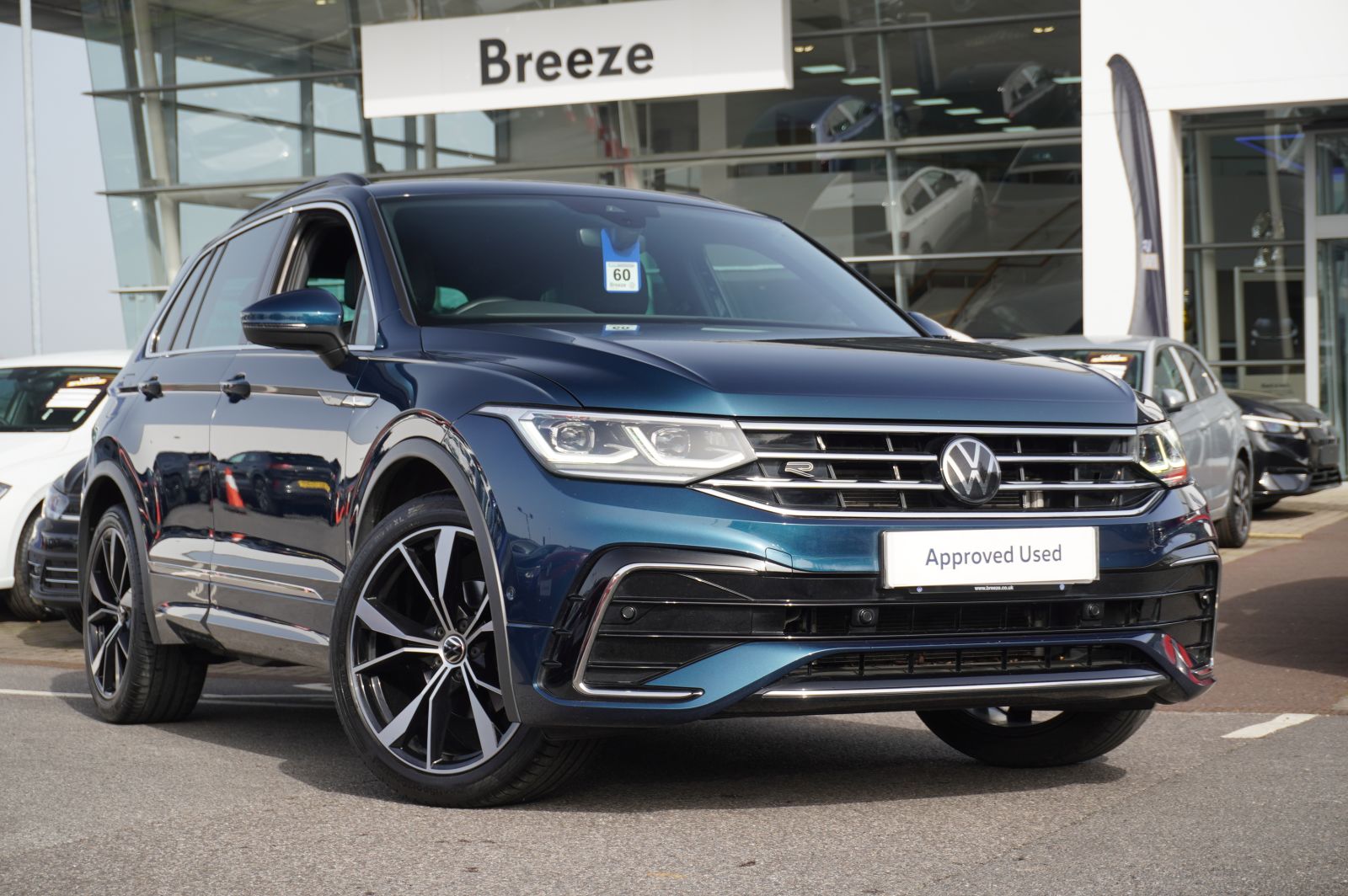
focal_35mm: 64
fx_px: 2413
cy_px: 448
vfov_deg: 21.0
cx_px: 674
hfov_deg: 31.2
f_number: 5.6
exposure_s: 1/200
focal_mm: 43
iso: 100
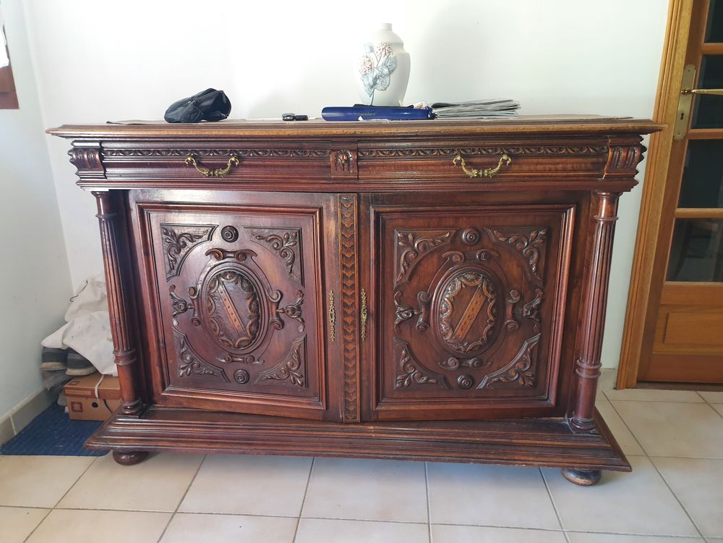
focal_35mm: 26
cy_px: 272
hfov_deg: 67.3
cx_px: 362
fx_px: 543
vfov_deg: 53.1
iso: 125
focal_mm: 4.3
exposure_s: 1/20
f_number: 2.4
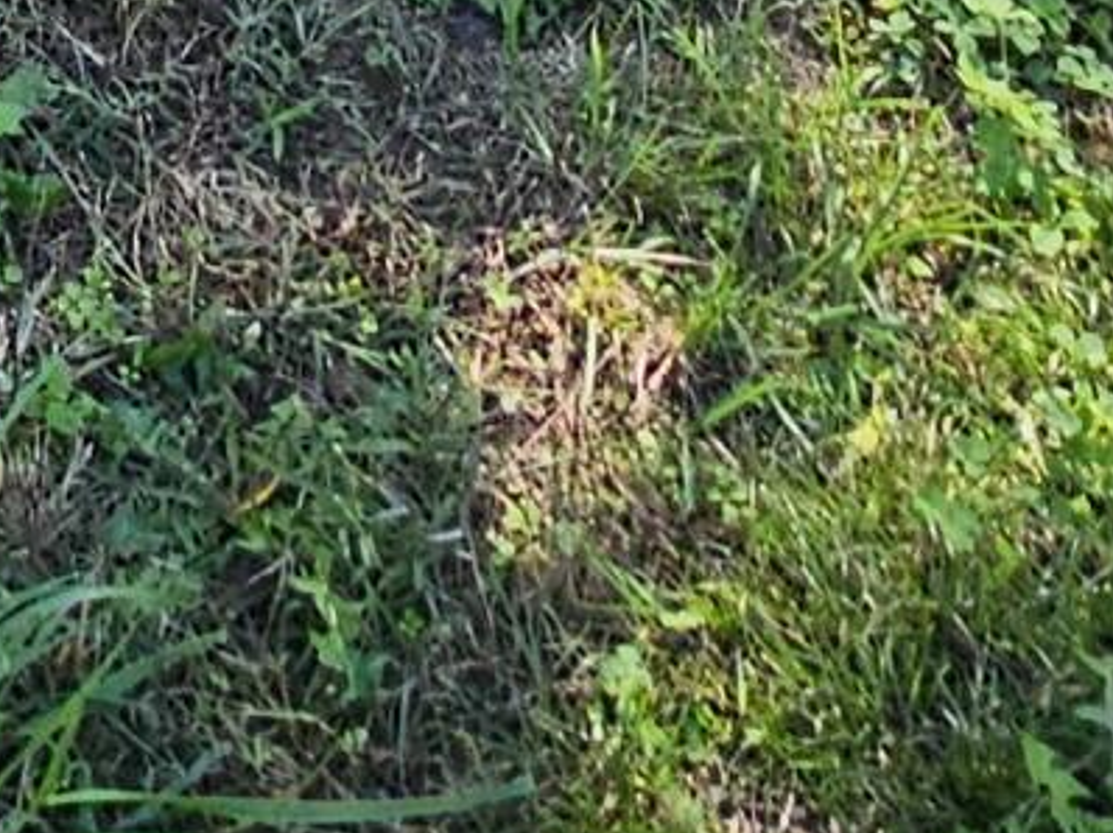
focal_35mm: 98
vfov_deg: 9.6
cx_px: -277
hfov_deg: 18.8
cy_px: -1982
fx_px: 3149
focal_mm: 2.2
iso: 50
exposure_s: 1/334
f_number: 2.2
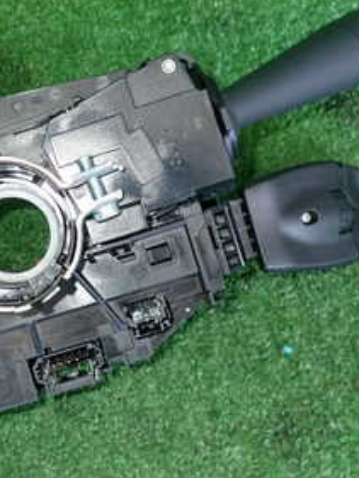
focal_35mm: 64
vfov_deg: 30.2
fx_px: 884
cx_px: 19
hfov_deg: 22.3
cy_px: 213
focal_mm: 5.4
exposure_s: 1/30
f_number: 2.3
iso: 200
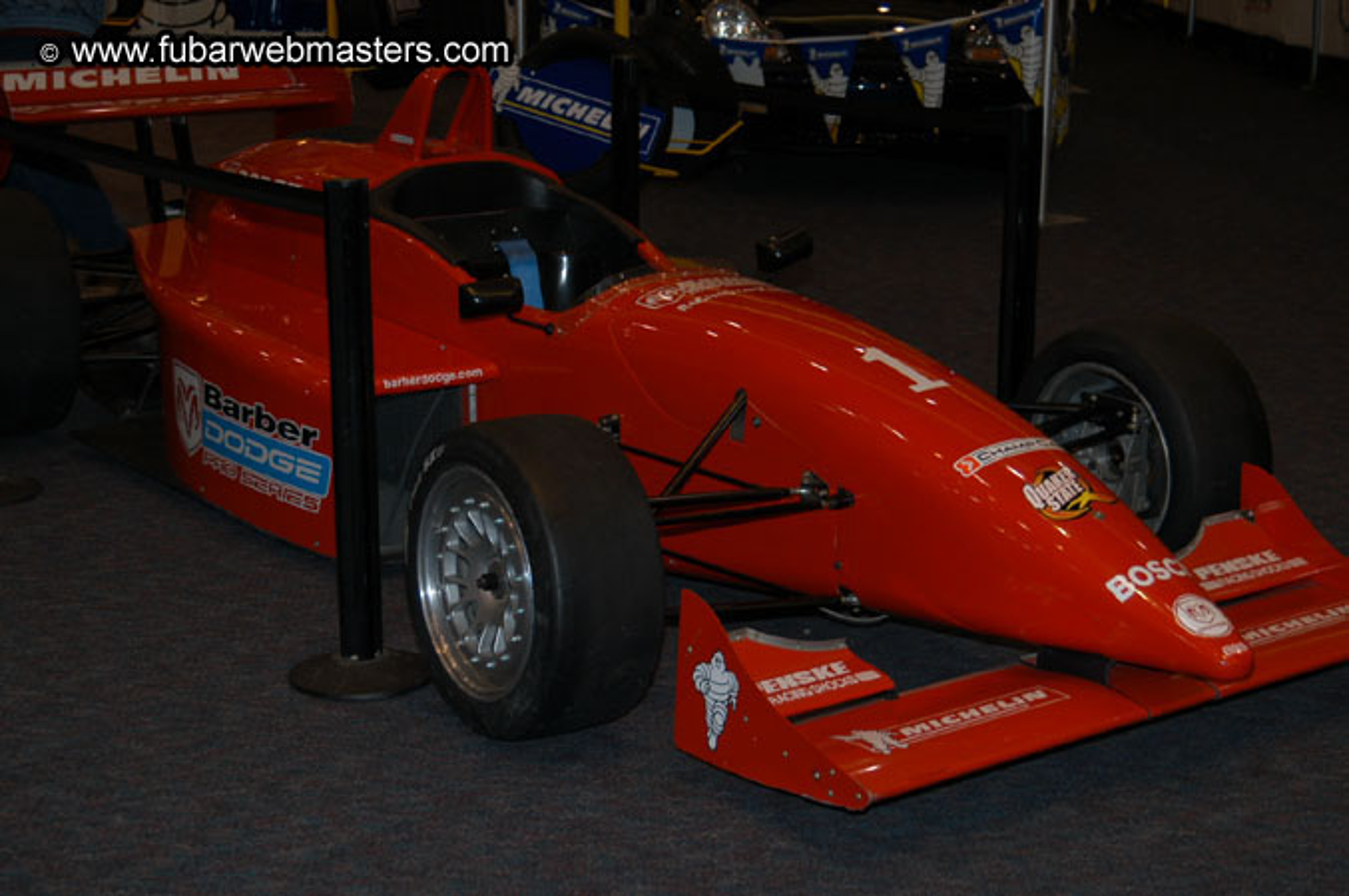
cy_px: 448
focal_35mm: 68
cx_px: 674
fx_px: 2527
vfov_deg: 20.1
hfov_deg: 29.9
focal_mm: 45
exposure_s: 1/60
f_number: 5
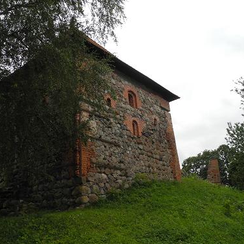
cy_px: 121
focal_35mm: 42
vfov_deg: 40.0
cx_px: 100
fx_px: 335
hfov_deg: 39.9
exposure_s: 1/800
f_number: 3.5
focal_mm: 7.4
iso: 100
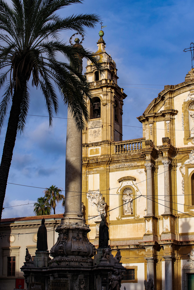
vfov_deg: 28.8
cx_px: 97
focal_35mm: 70
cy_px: 145
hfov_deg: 19.5
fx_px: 565
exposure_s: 1/800
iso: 400
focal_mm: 70
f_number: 9
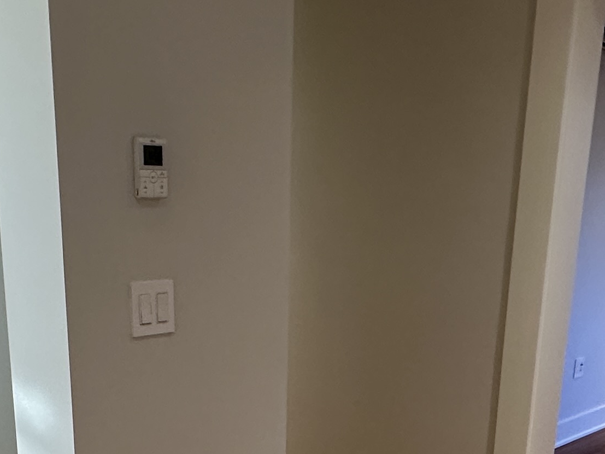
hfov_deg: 37.4
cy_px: 477
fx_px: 891
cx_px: 256
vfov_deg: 26.7
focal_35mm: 51
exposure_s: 1/120
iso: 250
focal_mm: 2.22
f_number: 2.2
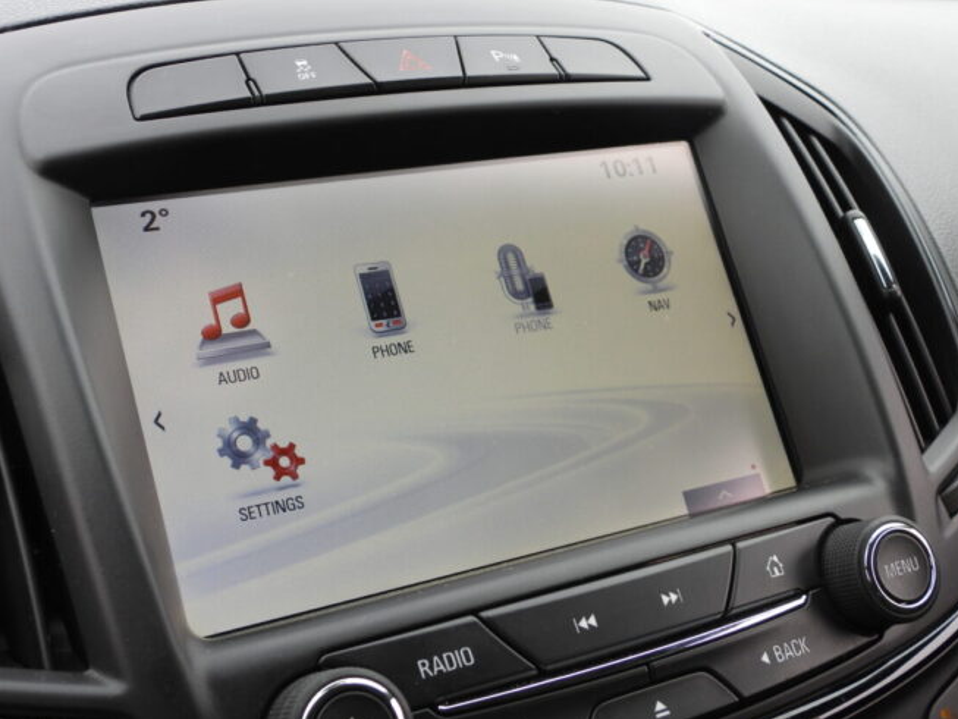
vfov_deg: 30.3
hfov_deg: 39.6
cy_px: 368
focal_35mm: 48
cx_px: 464
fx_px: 1329
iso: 100
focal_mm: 7.9
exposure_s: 1/125
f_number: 3.2
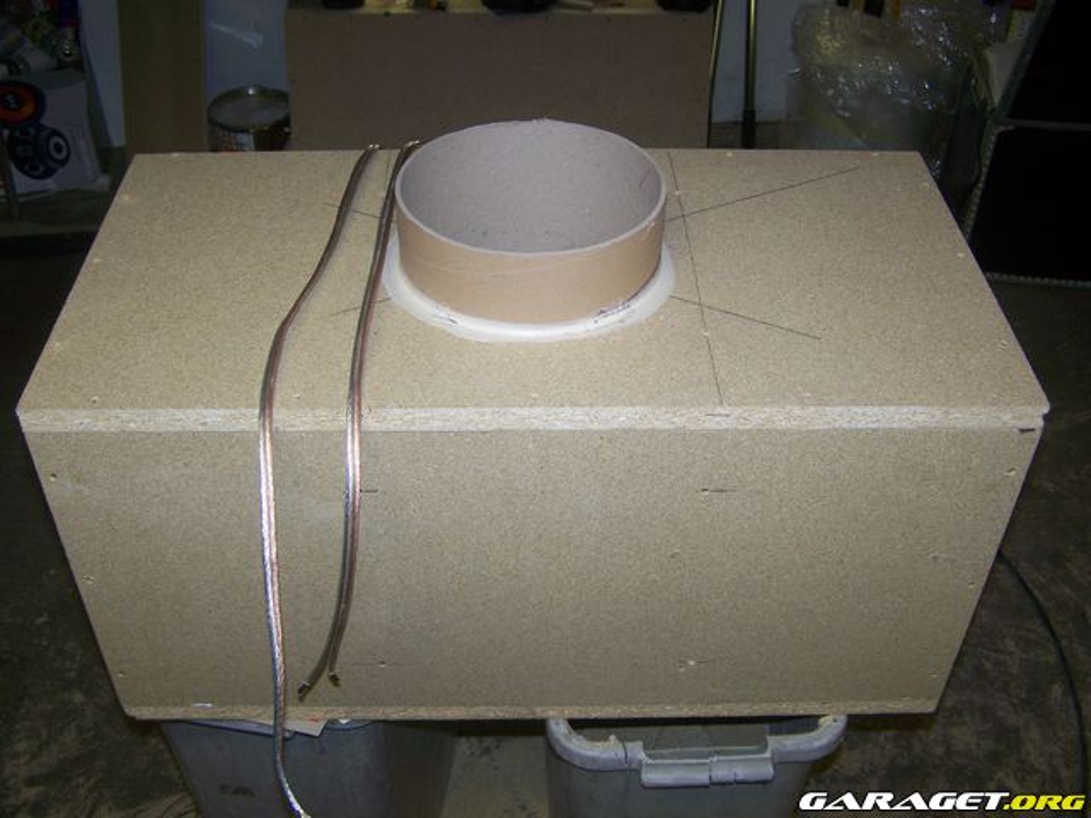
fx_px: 1198
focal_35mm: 38
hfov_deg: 49.0
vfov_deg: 37.7
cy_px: 409
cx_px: 546
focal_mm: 6.3
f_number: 2.8
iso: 80
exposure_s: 1/60
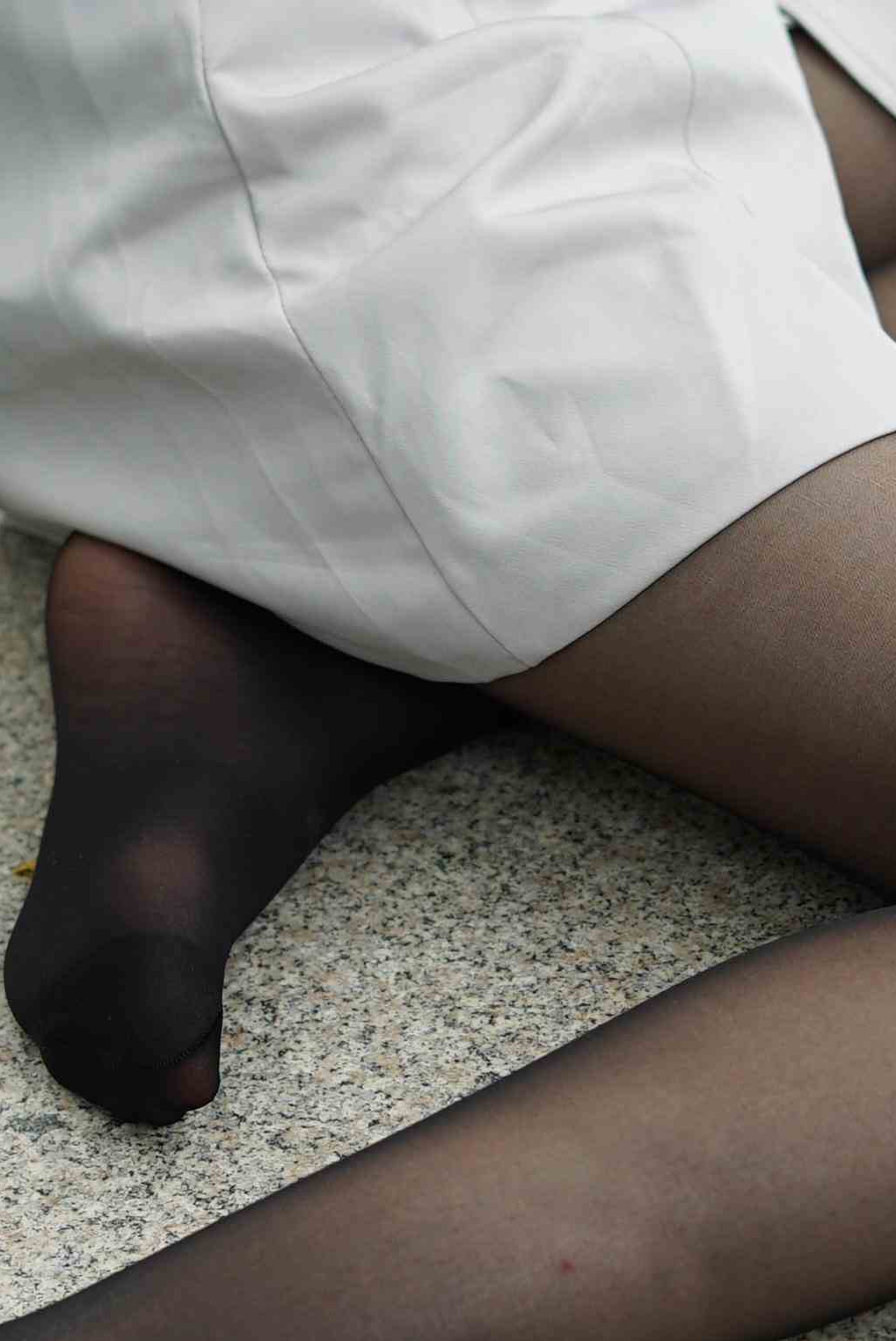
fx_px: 5181
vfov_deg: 14.7
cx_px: 652
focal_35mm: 139
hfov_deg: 9.9
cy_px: 767
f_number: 3.2
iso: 100
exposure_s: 1/200
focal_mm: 50
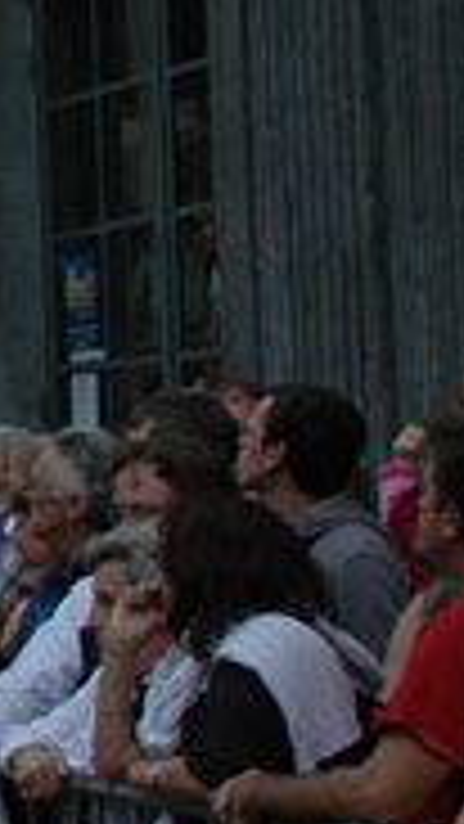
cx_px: -1306
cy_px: 320
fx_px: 3301
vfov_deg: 14.2
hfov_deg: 6.6
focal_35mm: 151
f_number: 5.6
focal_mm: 22
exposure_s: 1/640
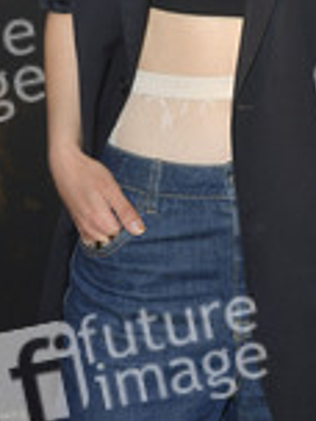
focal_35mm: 142
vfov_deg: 13.6
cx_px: 205
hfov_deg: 10.4
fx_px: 1728
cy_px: -53
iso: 640
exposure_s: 1/160
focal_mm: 56
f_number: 5.6
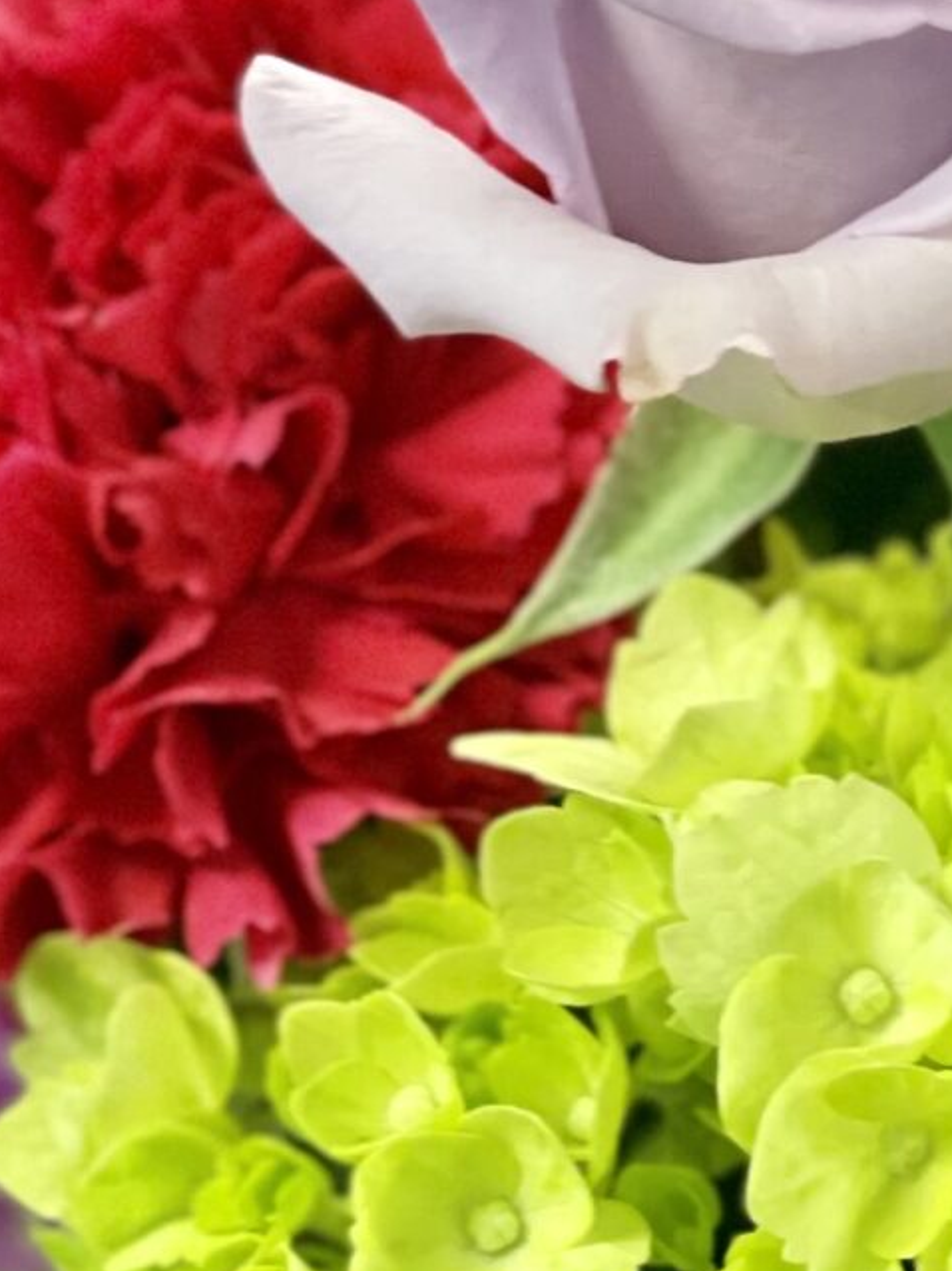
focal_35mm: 257
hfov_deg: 5.7
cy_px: 375
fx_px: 9430
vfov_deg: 7.7
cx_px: 1295
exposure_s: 1/40
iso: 160
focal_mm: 7.5
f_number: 2.2
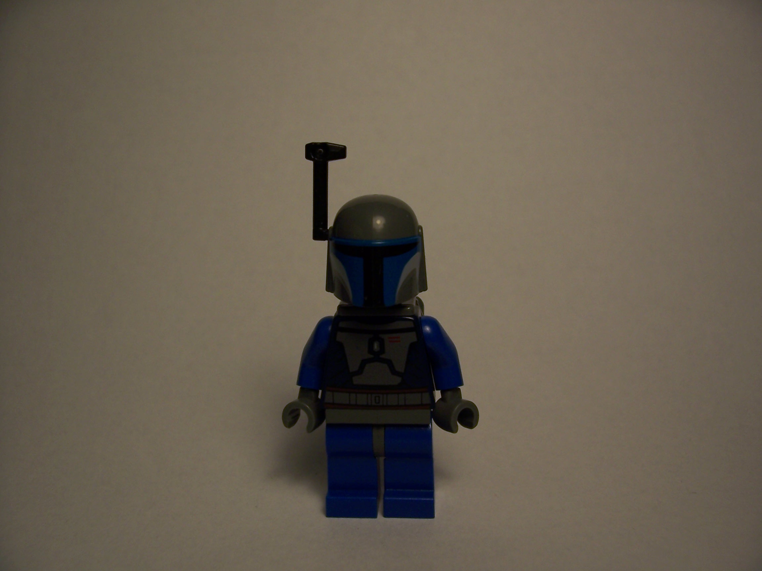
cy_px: 286
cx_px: 381
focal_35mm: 34
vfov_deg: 41.8
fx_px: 748
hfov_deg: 54.0
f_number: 2.7
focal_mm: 5.6
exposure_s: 1/180
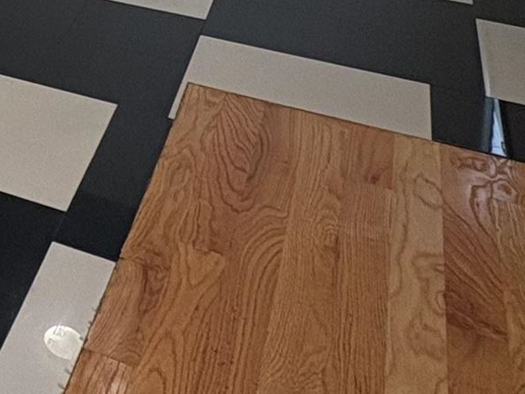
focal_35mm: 73
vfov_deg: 17.1
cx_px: -373
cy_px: -281
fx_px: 1107
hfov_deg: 20.4
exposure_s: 1/60
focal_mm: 2.22
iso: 125
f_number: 2.2
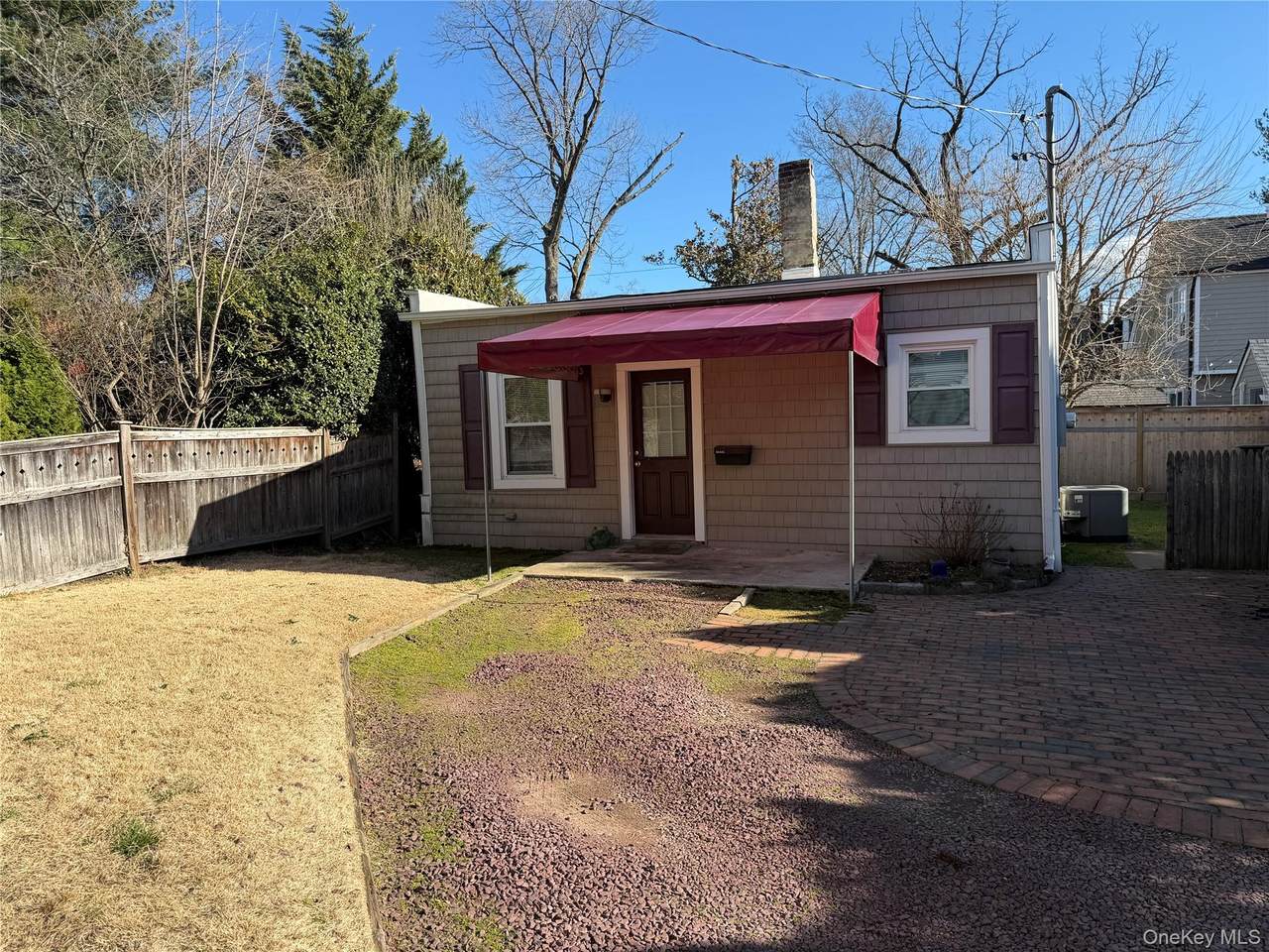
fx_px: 880
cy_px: 476
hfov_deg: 71.6
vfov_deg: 56.8
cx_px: 634
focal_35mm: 24
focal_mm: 6.76
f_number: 1.78
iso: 80
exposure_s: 1/2232
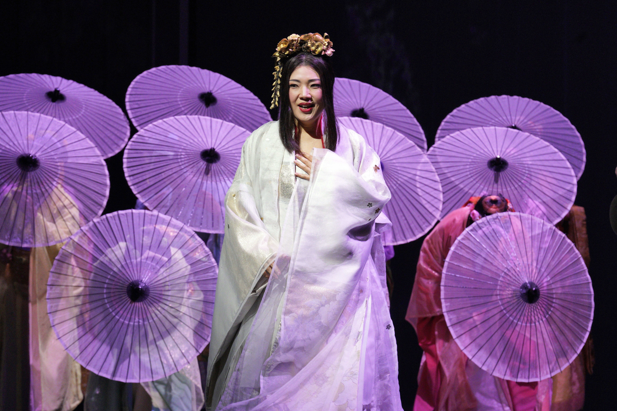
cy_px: 206
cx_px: 308
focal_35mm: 198
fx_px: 3393
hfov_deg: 10.4
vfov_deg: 6.9
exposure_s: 1/125
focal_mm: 198
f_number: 9
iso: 4000
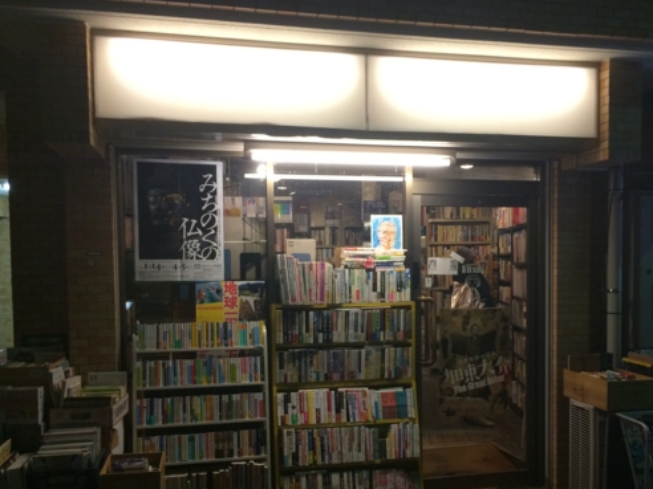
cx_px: 385
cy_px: 306
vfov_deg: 36.6
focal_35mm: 39
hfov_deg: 47.6
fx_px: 736
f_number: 2.2
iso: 160
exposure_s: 1/30
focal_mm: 4.12
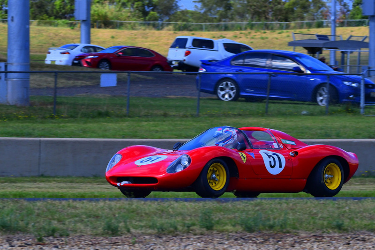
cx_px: 188
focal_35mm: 300
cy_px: 125
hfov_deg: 6.9
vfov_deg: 4.6
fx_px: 3126
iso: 500
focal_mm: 200
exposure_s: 1/640
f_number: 11
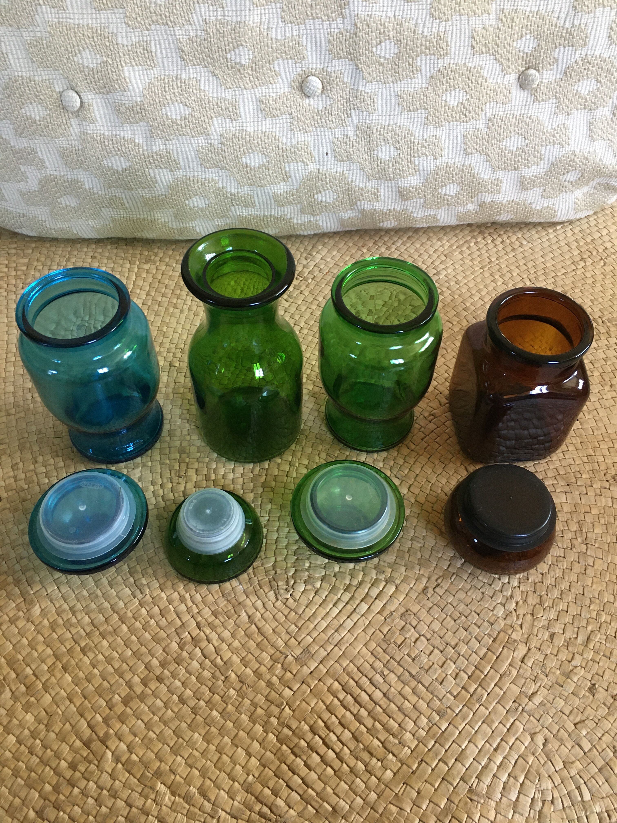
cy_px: 412
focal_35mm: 29
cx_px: 308
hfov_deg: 48.2
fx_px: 689
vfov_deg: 61.7
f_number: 2.2
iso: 160
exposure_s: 1/33
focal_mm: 4.15
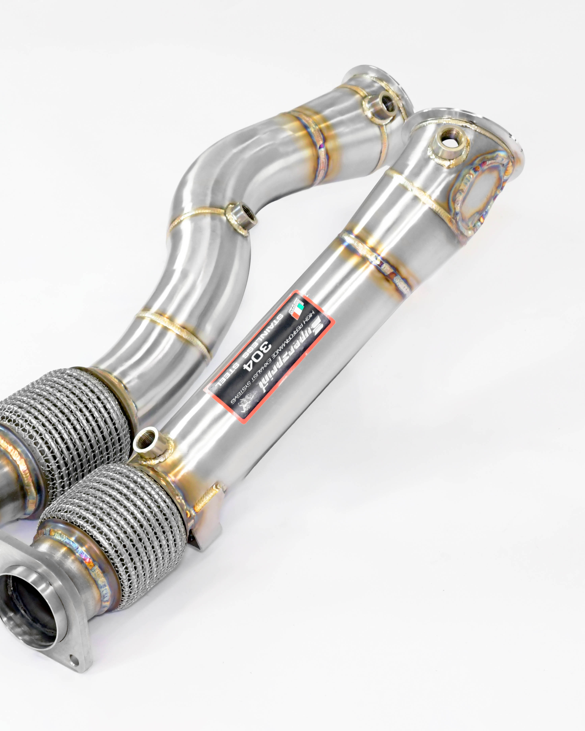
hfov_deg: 13.0
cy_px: 366
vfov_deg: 16.2
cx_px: 237
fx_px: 2576
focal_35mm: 119
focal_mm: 56
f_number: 13
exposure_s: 1/100
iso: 2500
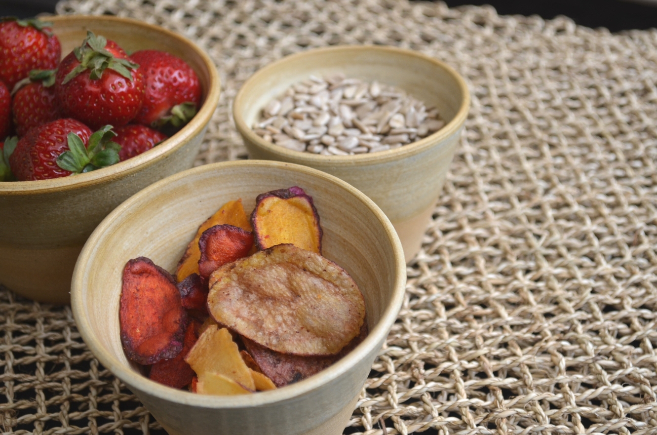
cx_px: 328
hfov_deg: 29.9
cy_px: 218
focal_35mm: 68
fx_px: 1229
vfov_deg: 20.1
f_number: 5.6
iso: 200
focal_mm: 45
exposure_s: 1/125
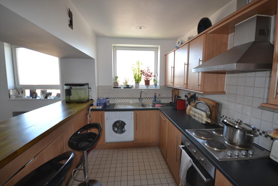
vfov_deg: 77.3
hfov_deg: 100.4
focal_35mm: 15
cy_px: 93
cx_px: 139
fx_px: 116
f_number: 4
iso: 400
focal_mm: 10
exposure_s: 1/80
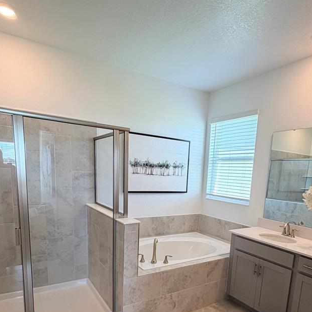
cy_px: 218
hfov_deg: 64.7
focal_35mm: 24
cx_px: 177
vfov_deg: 62.7
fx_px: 245
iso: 160
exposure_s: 1/120
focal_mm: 2.22
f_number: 2.2
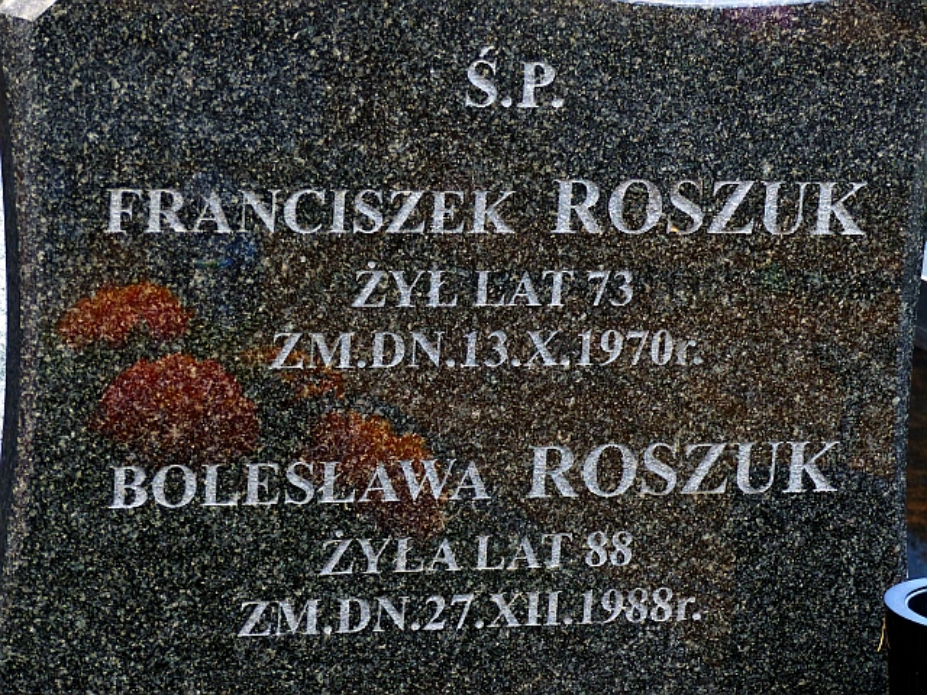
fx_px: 3240
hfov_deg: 16.3
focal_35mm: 121
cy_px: 348
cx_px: 464
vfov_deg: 12.2
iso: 400
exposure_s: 1/60
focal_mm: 21.8
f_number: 2.8
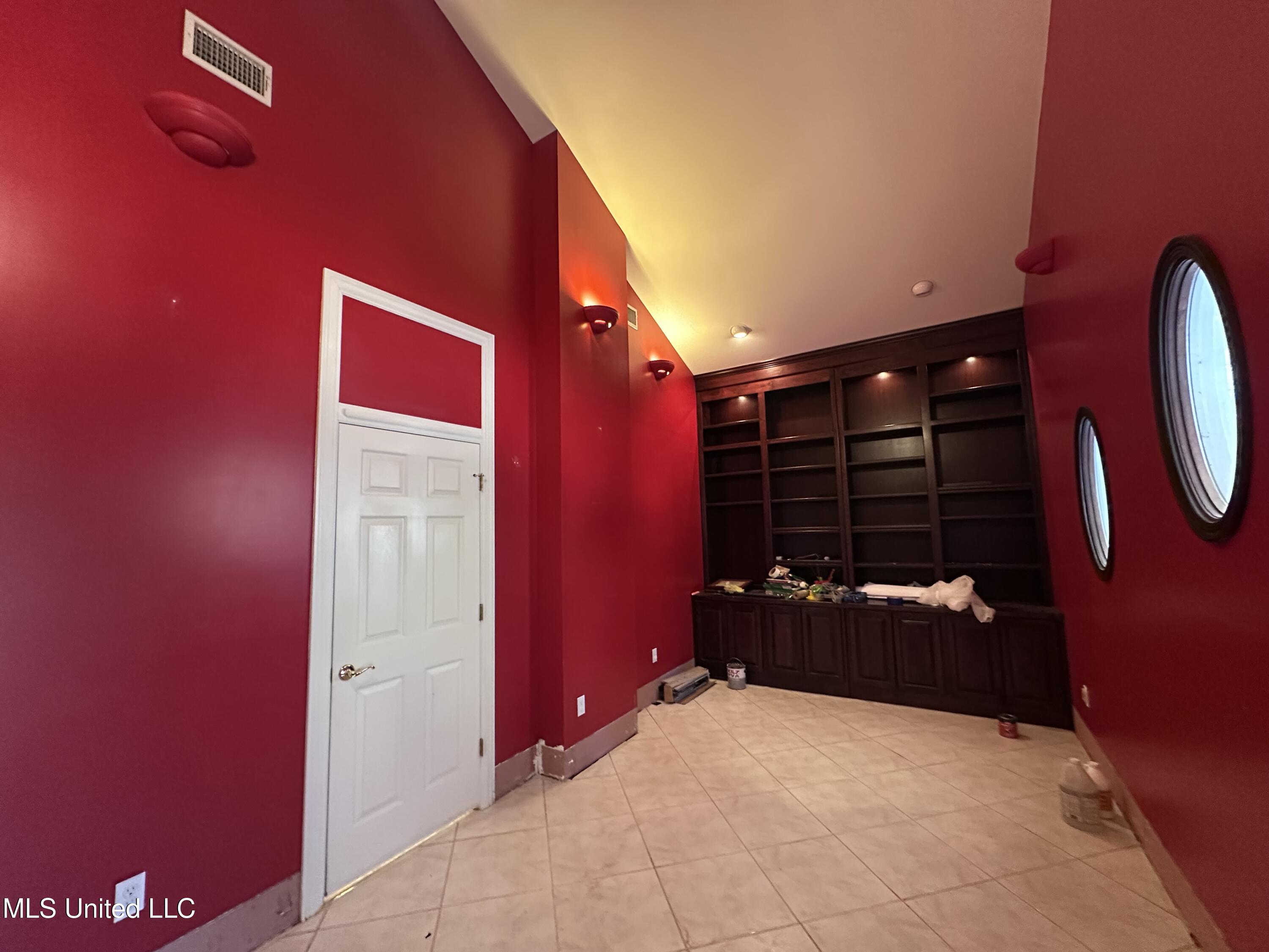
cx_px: 634
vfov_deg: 85.7
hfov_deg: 102.1
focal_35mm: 14
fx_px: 513
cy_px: 476
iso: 640
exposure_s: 1/60
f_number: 2.2
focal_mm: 2.22
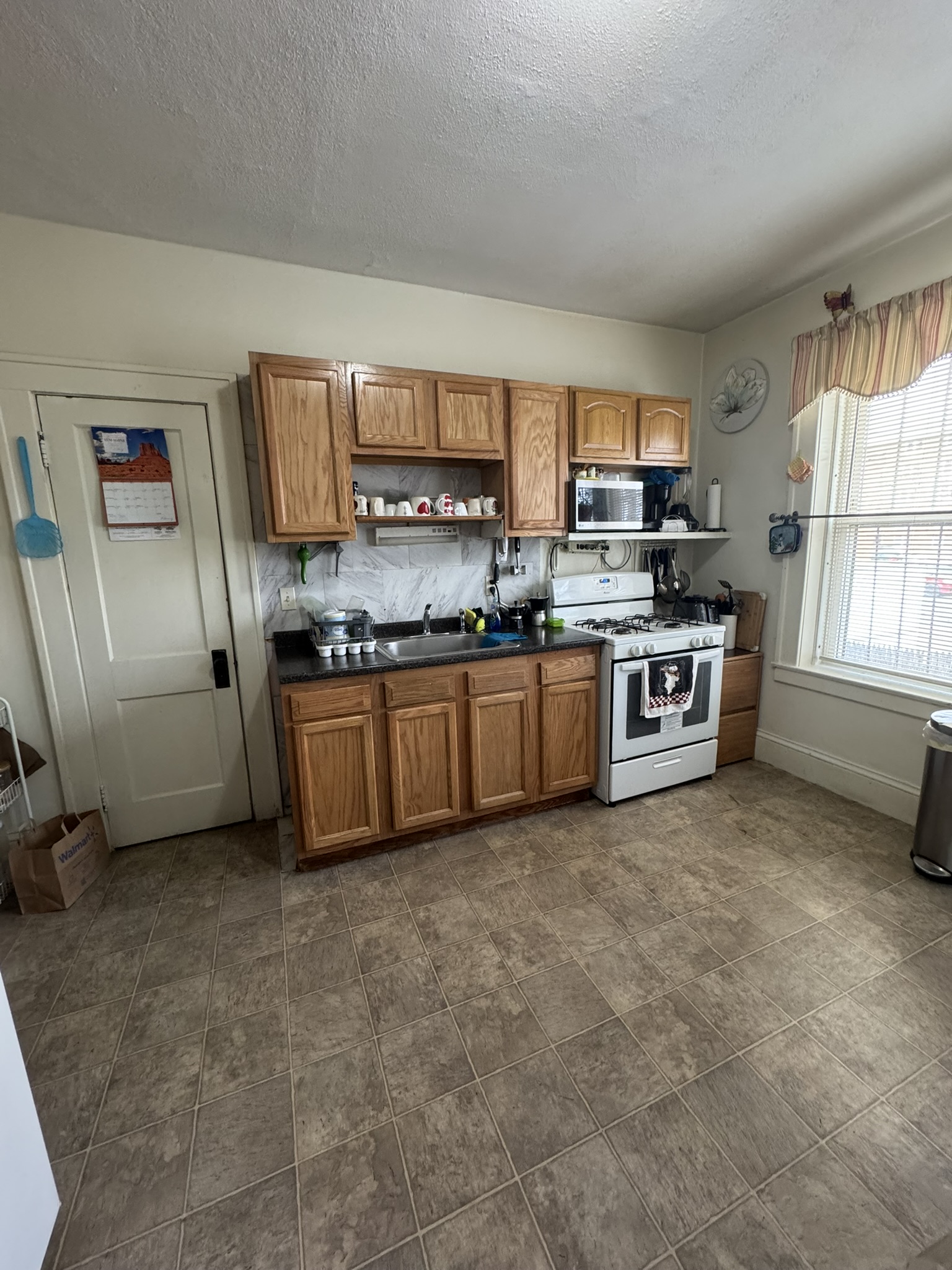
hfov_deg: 85.7
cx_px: 476
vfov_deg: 102.1
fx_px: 513
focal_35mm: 14
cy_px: 635
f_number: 2.2
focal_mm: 2.22
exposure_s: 1/60
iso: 320
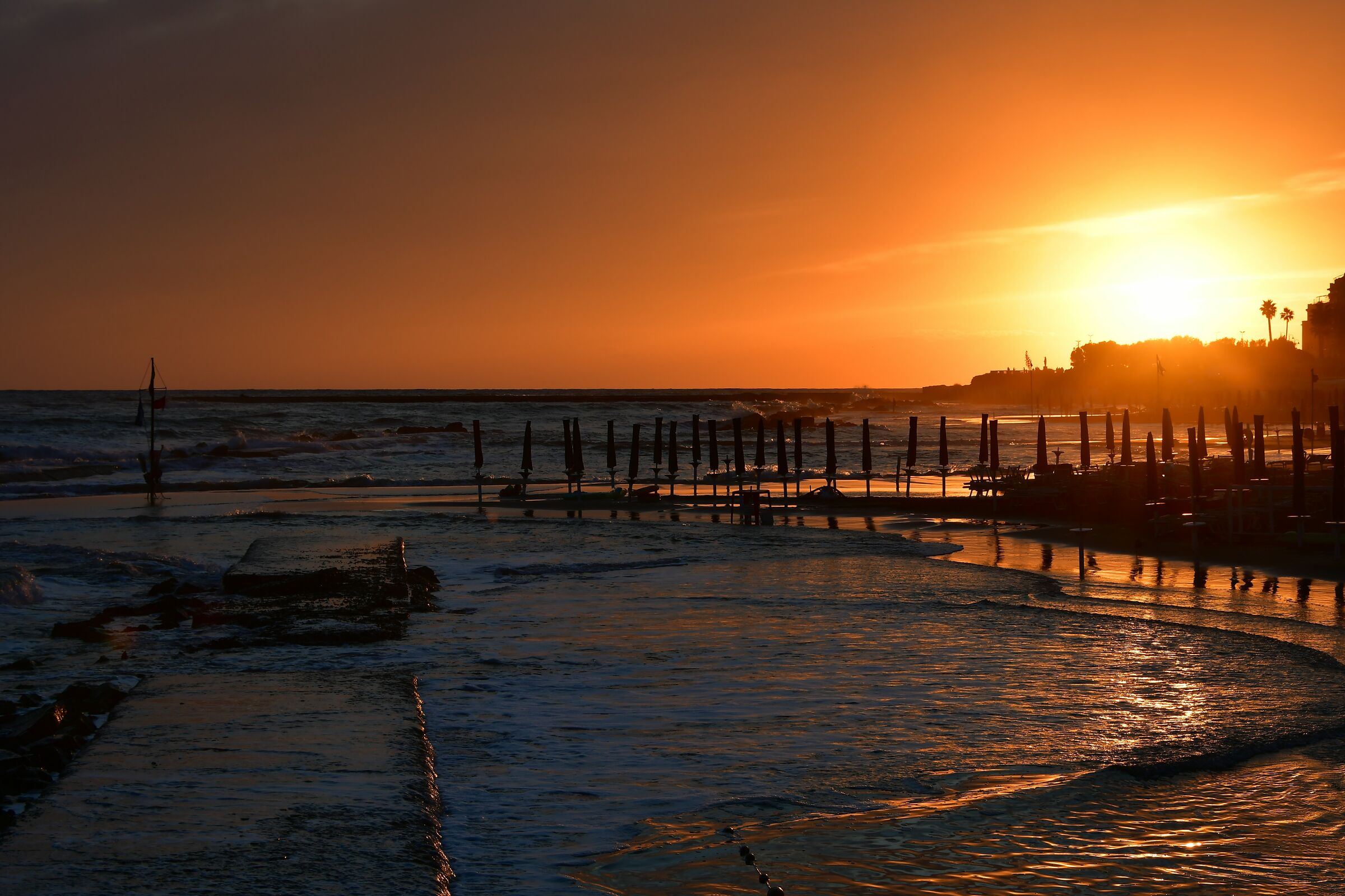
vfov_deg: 17.5
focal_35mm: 78
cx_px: 672
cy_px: 448
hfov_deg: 26.0
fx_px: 2914
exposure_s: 1/250
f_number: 8
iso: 100
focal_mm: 52
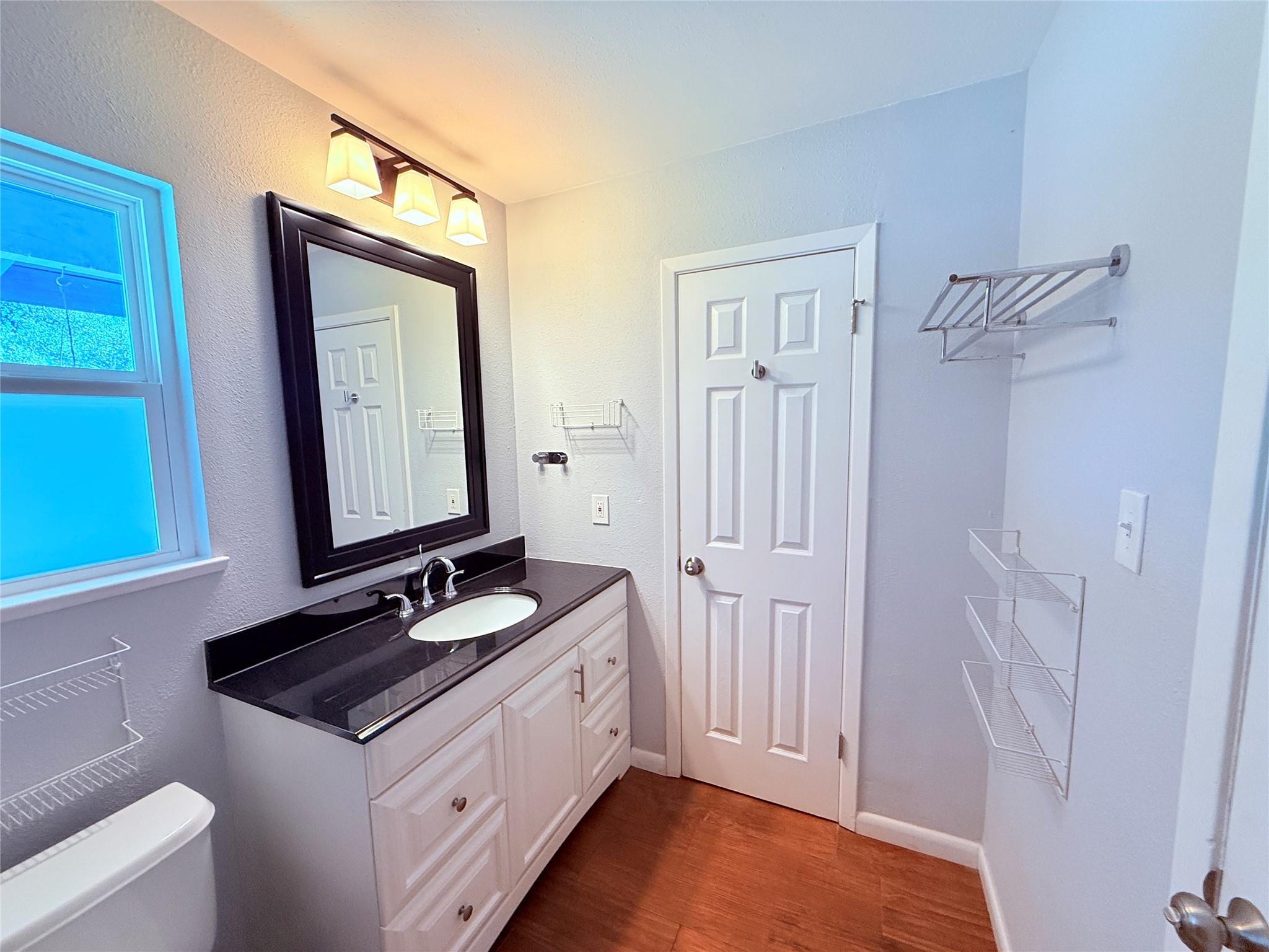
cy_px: 476
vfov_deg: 85.7
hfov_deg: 102.1
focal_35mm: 14
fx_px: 513
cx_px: 634
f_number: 2.2
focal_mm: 2.22
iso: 320
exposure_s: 1/120
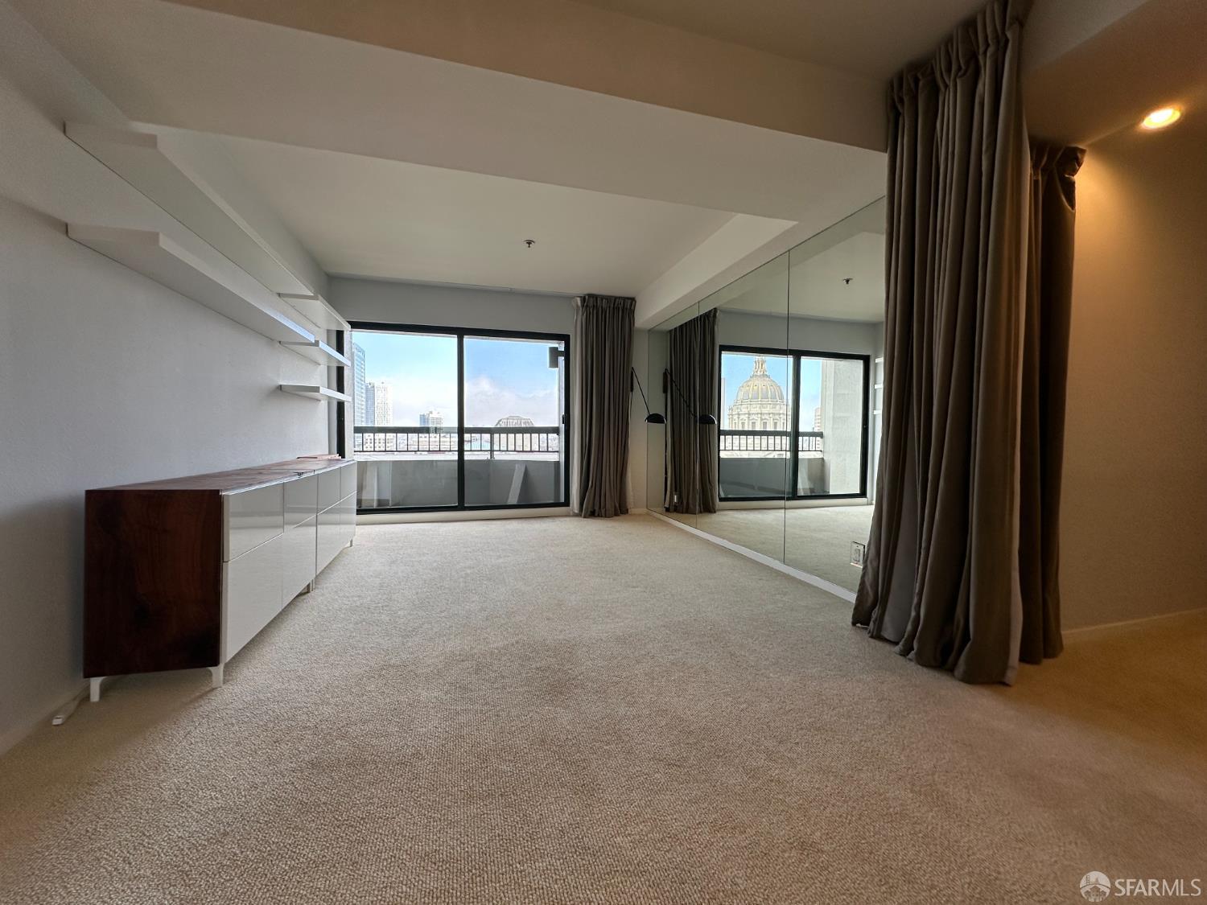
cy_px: 452
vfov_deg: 85.7
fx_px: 488
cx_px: 604
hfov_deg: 102.1
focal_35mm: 14
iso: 40
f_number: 2.2
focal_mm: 2.22
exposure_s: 1/186
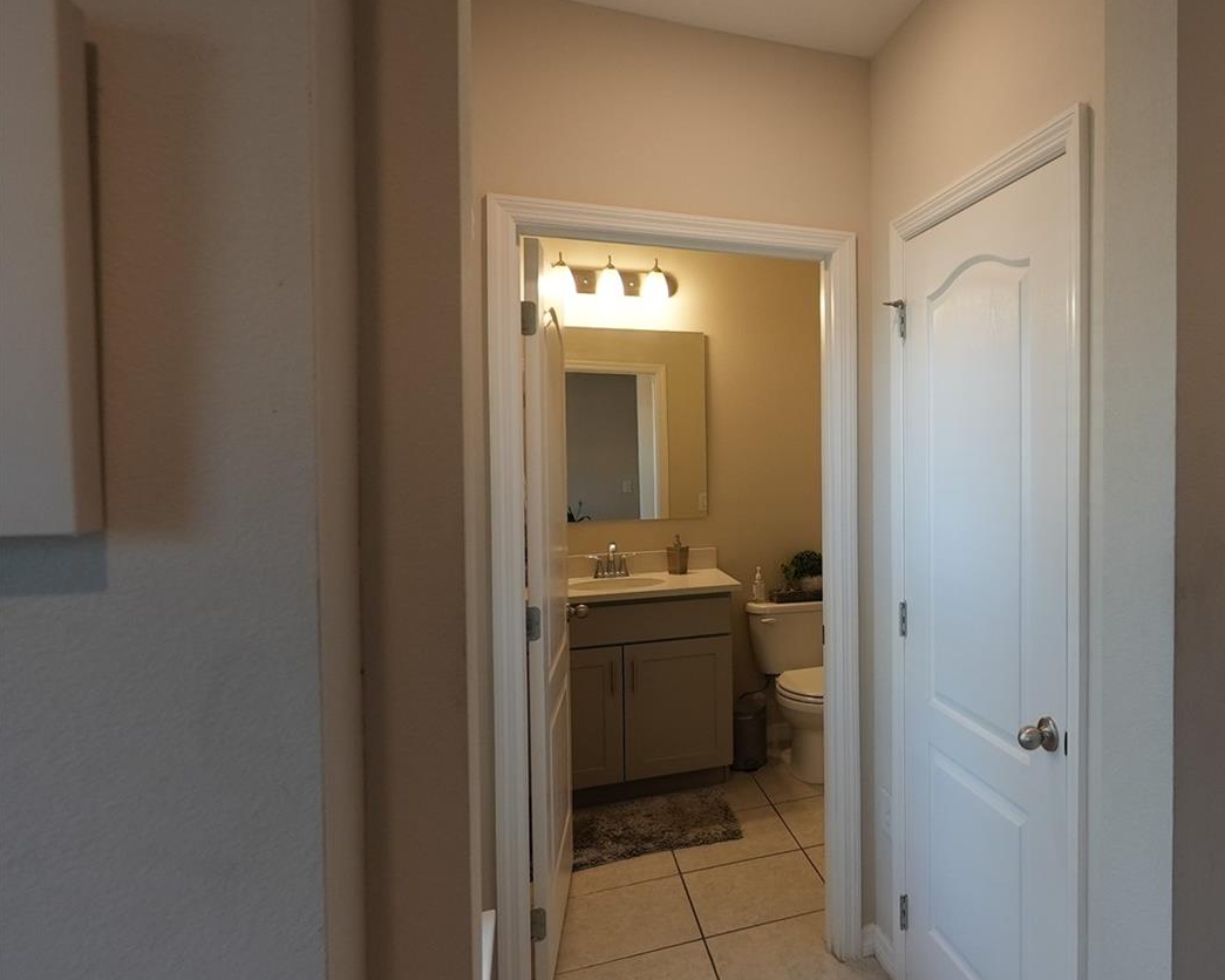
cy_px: 472
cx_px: 934
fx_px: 834
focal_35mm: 23
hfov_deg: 67.5
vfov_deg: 60.9
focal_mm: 11
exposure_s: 1/160
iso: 500
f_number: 4
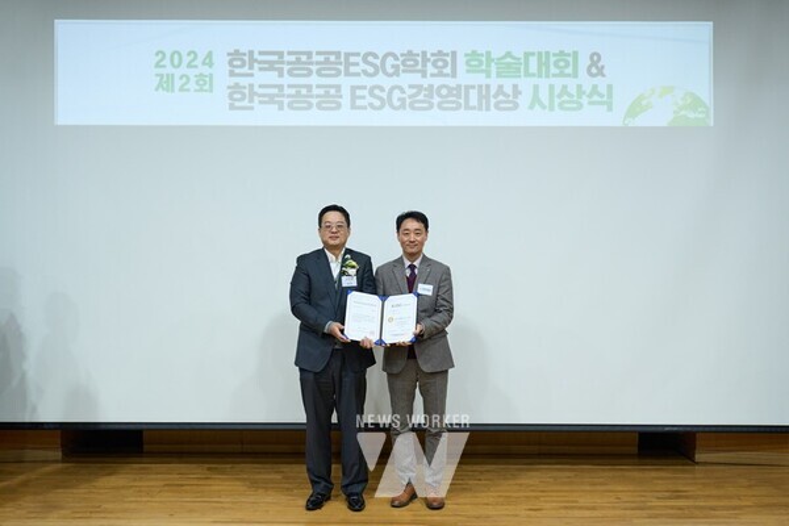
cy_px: 263
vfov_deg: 35.9
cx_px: 394
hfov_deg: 51.9
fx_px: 811
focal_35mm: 37
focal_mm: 37
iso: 500
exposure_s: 1/125
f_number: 2.8
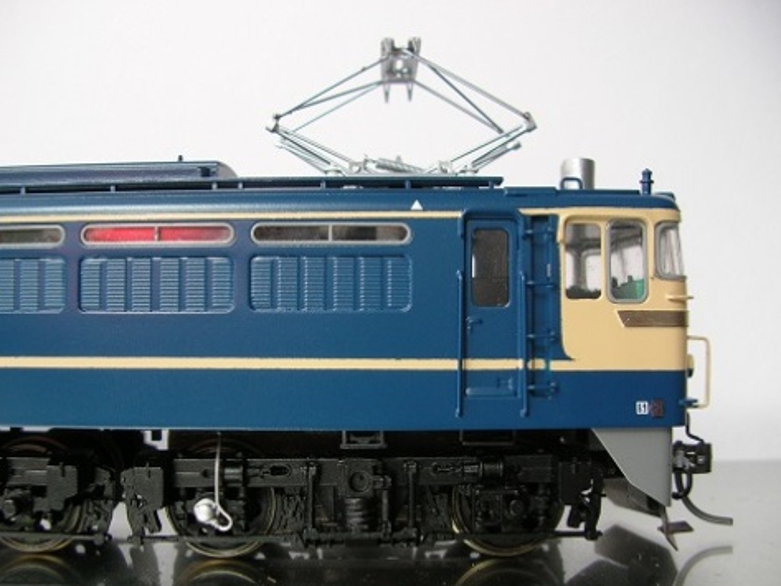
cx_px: 380
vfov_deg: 38.7
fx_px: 835
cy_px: 308
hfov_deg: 50.1
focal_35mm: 37
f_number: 2.8
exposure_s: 1/41
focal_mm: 5.8
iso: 50
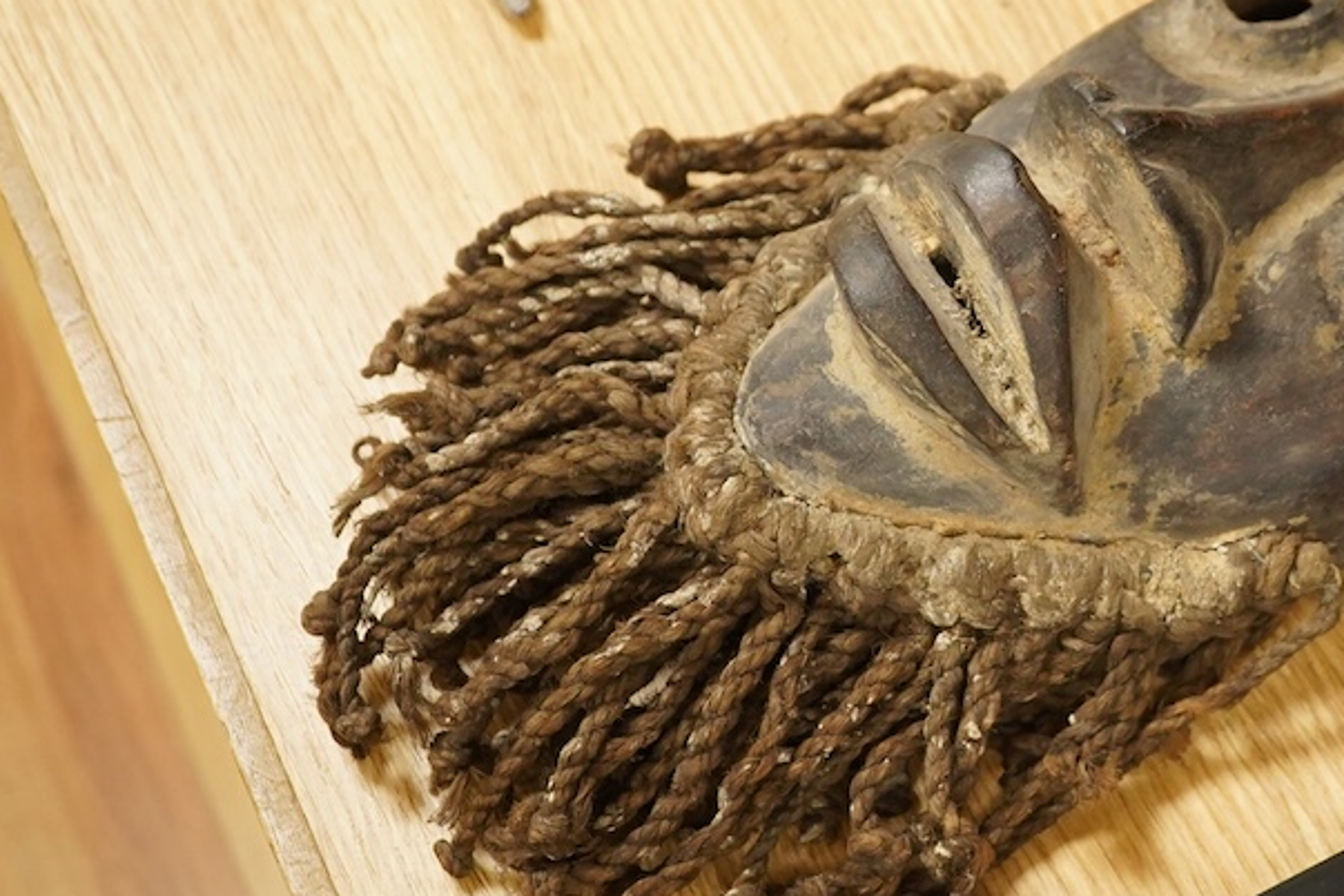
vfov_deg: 16.2
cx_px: 1187
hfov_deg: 23.6
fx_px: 3136
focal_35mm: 84
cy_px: 325
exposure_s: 1/125
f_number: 5.6
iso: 2000
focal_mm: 30
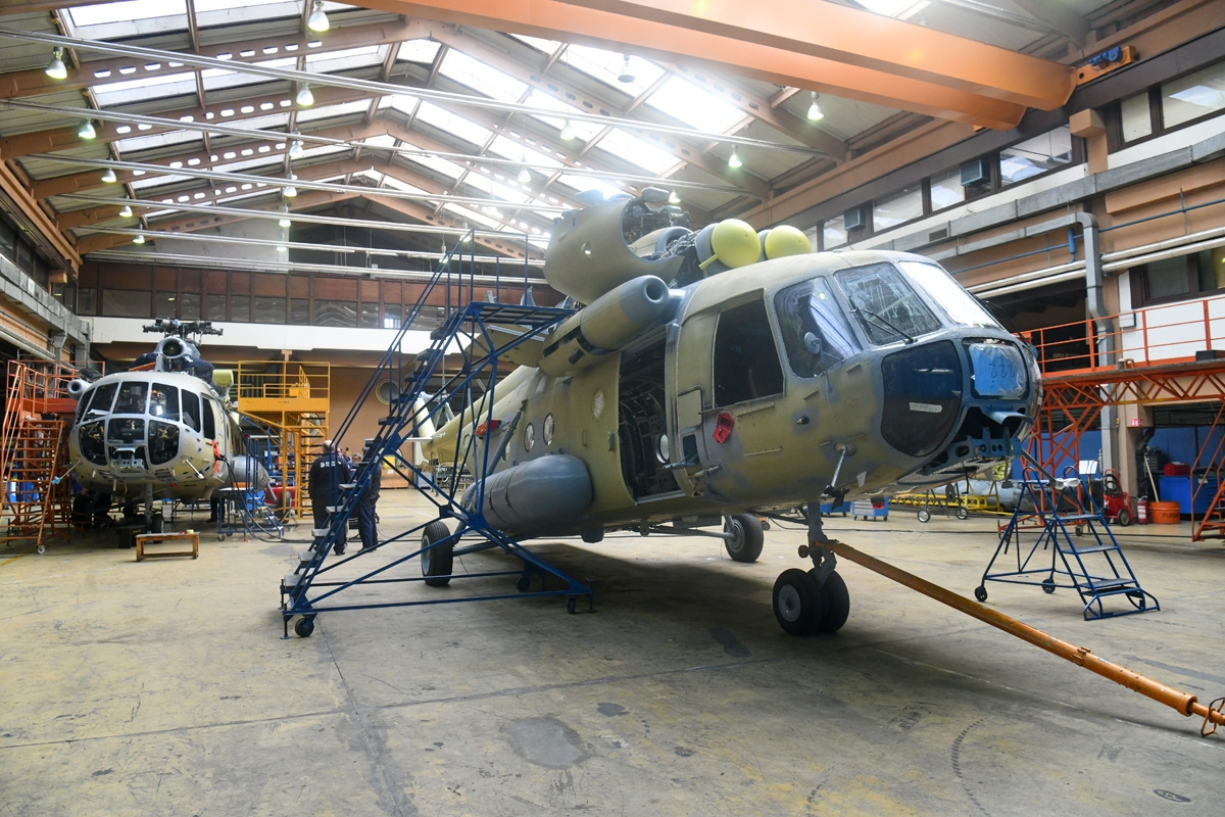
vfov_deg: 53.1
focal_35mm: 24
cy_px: 408
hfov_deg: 73.7
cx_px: 612
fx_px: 817
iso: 1250
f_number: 8
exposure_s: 1/125
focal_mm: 24
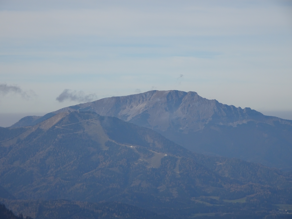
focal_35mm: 163
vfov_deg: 9.1
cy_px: 110
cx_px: 146
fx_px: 1375
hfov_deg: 12.1
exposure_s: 1/500
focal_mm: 27.93
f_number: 5.6
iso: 80
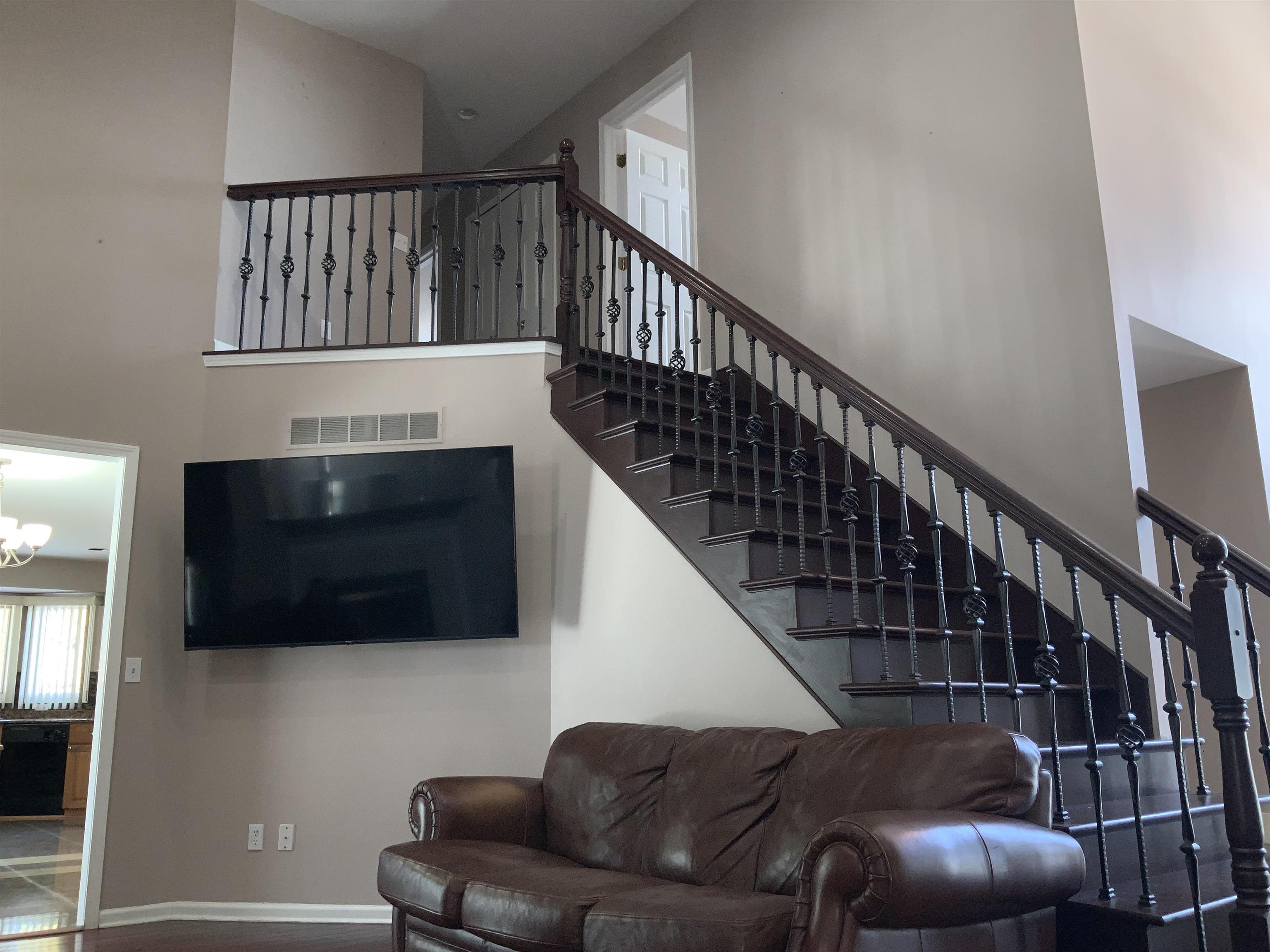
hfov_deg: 61.7
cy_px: 476
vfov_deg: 48.2
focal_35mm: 29
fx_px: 1064
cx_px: 635
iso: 25
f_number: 1.8
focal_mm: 3
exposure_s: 1/60
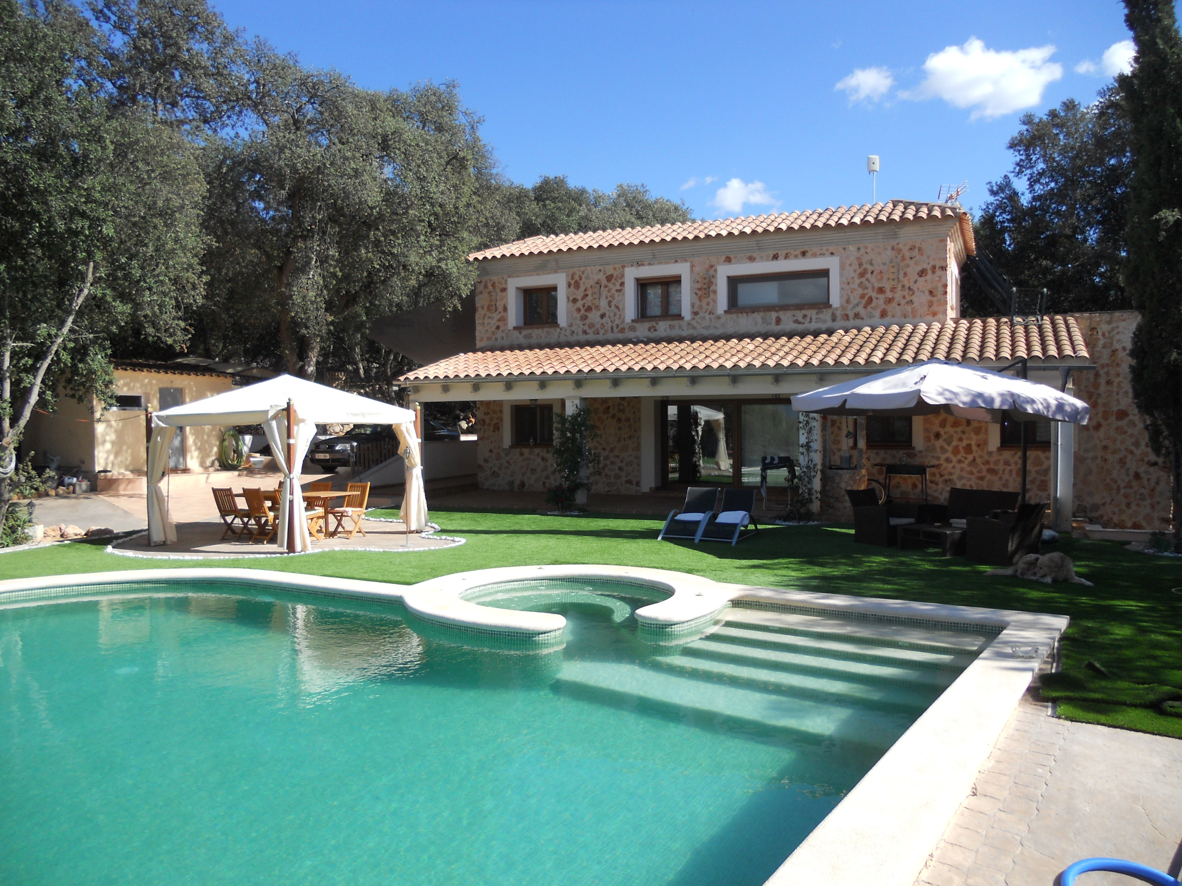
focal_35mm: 27
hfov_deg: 65.3
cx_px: 591
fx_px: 922
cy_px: 443
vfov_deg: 51.4
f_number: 3.2
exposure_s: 1/640
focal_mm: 4.9
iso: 80
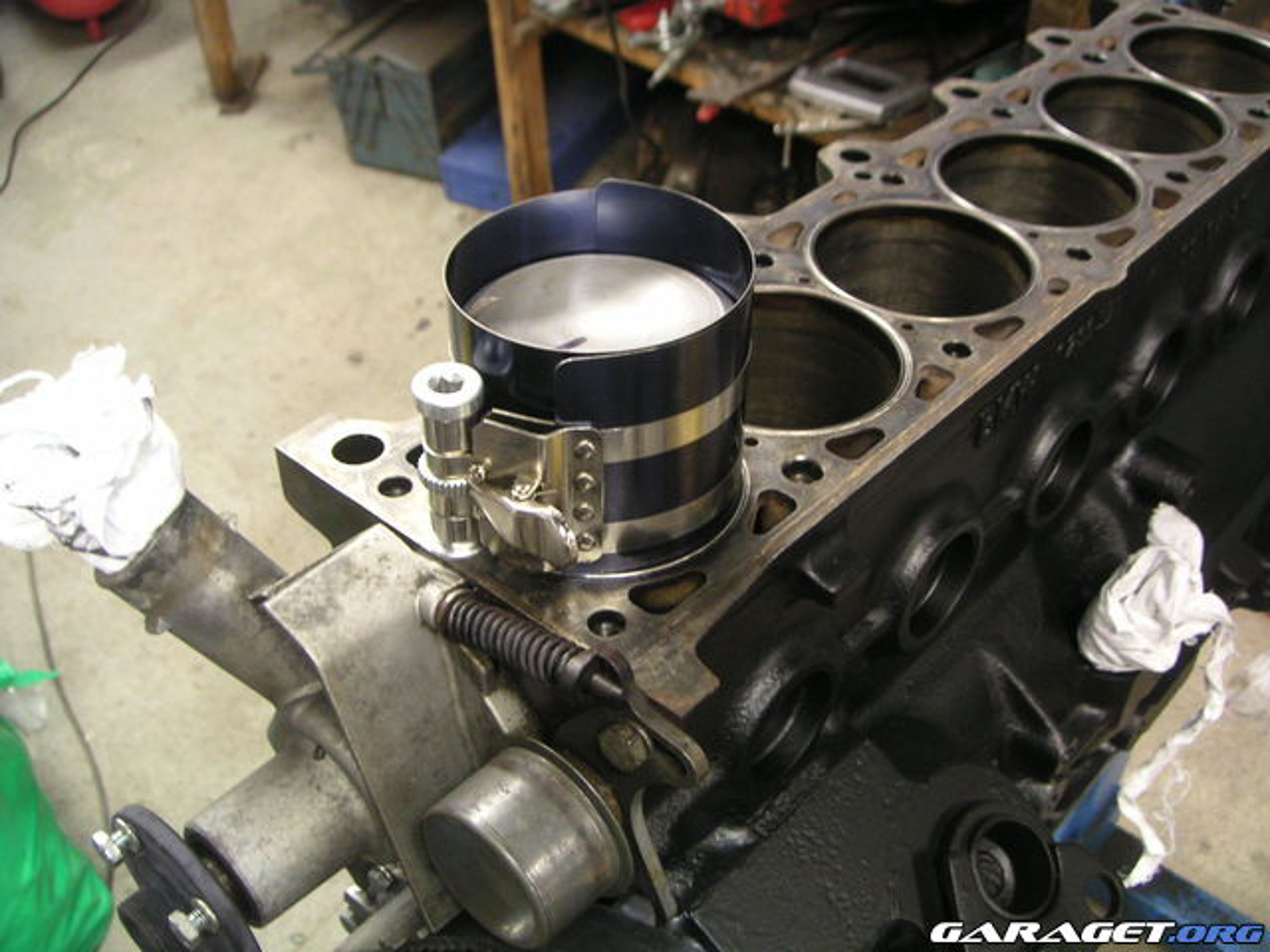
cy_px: 476
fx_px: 1394
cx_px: 635
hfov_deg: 49.0
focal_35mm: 38
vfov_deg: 37.7
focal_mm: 6
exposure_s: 1/8
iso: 100
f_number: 2.8
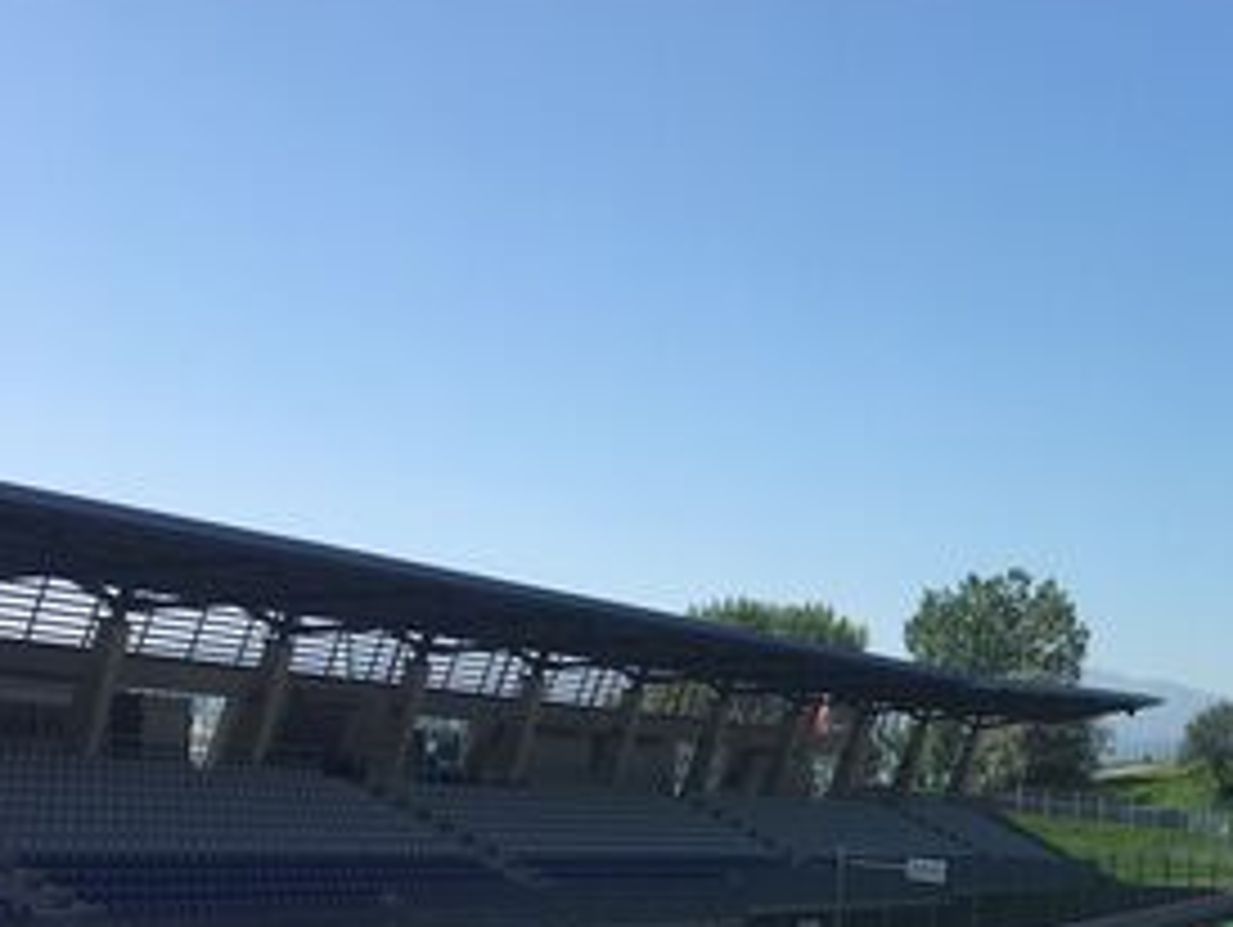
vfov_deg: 22.1
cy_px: 826
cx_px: 1346
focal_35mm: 65
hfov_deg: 27.4
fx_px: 2317
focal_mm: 4.15
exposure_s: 1/1399
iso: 25
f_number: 2.2
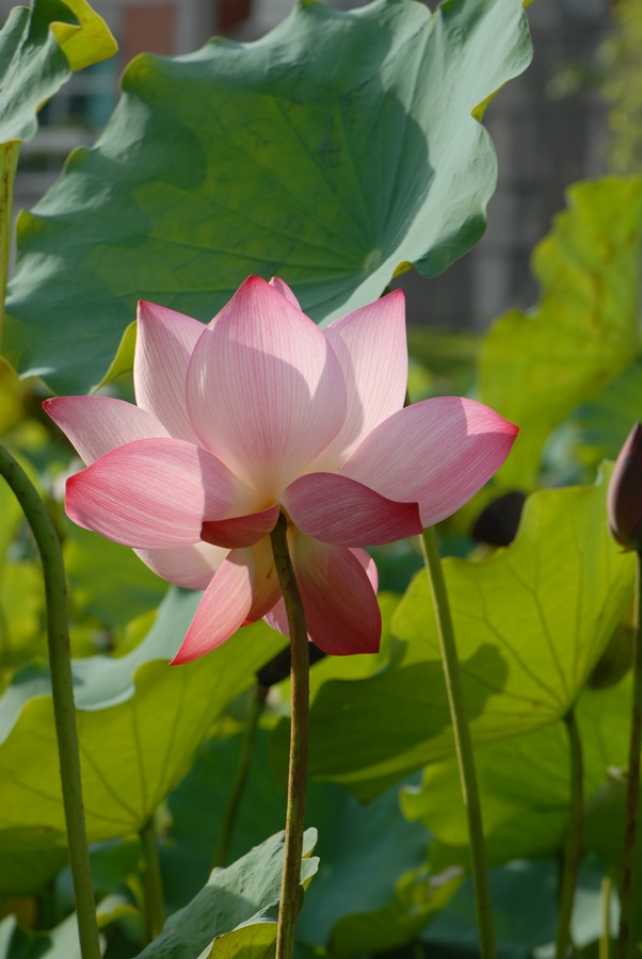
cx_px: 321
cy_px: 480
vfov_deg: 13.0
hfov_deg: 8.7
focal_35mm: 158
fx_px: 4203
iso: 100
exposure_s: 1/80
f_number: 9
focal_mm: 105
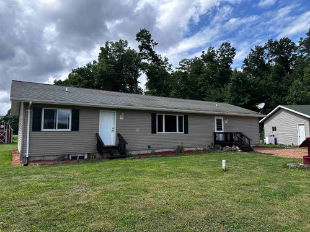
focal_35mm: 24
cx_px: 155
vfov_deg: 56.8
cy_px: 116
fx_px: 215
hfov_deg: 71.6
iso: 80
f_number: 1.78
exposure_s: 1/3597
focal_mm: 6.86
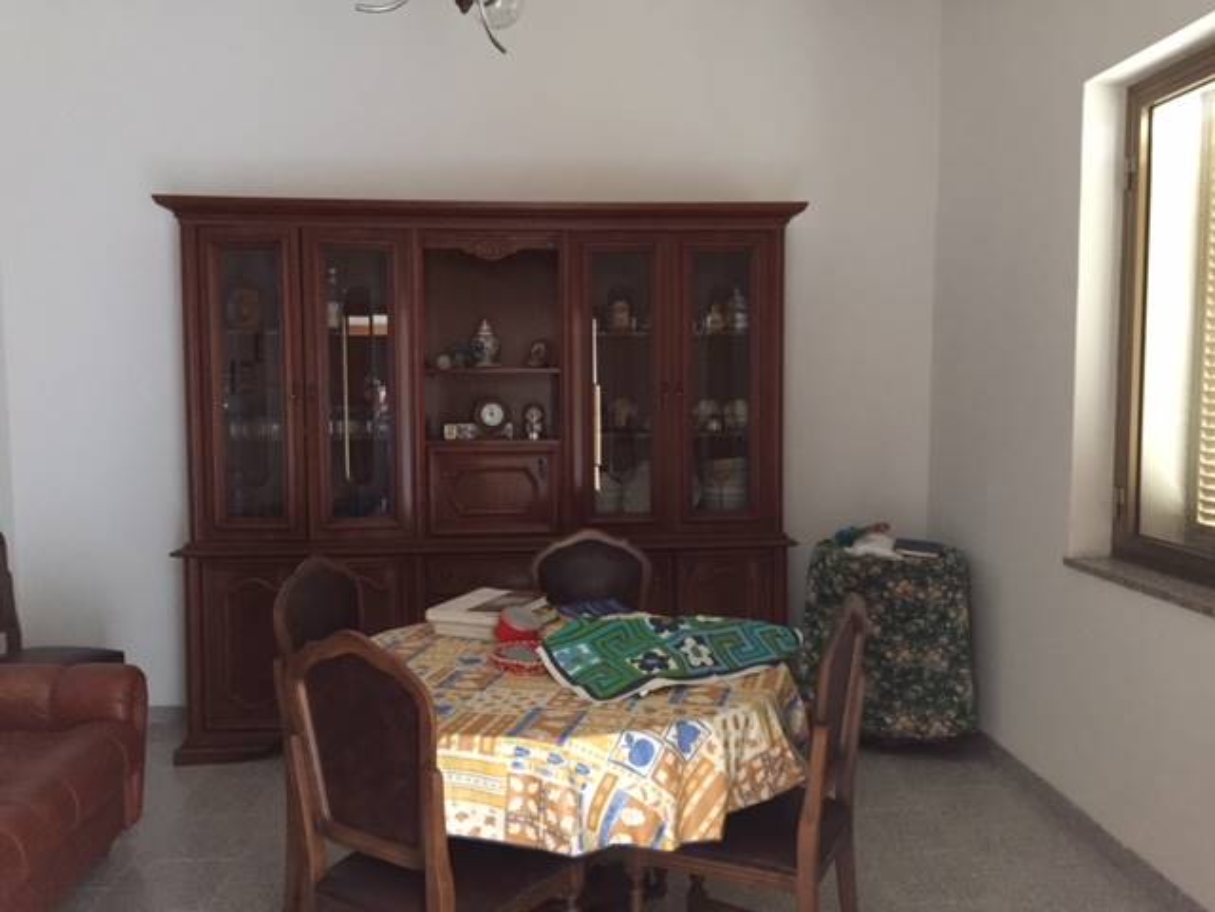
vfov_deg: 48.2
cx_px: 608
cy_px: 456
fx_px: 1018
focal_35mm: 29
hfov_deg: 61.7
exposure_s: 1/17
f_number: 2.2
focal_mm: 4.15
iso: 400
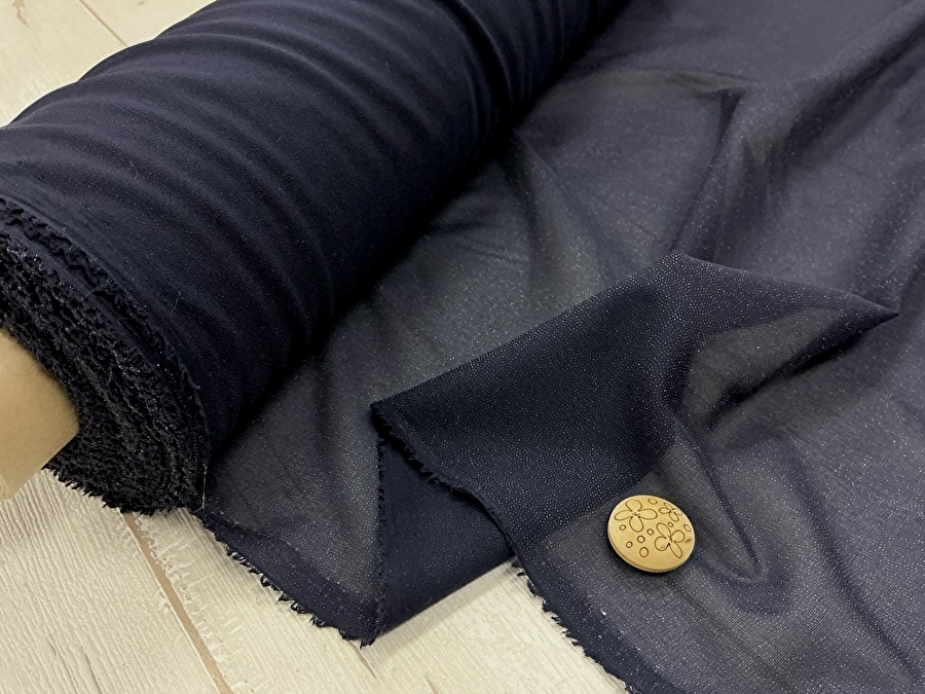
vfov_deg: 48.2
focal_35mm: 29
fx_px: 775
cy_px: 347
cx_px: 462
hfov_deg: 61.7
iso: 80
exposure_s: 1/60
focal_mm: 3
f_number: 1.8
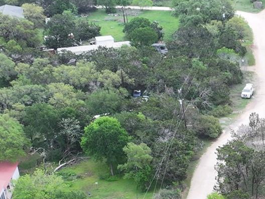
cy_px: 263
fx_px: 712
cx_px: 369
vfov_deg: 15.1
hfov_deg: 19.1
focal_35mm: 93
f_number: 2.8
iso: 130
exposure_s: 1/640
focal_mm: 12.29
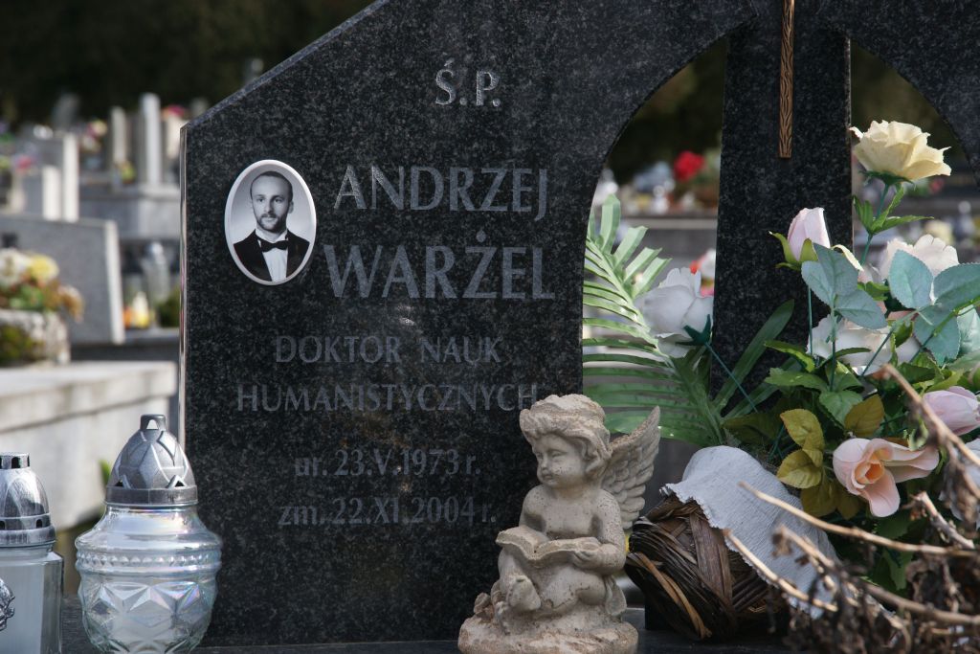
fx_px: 2859
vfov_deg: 13.0
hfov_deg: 19.5
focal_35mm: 105
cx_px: 490
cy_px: 327
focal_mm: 105
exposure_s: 1/320
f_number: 9
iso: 400
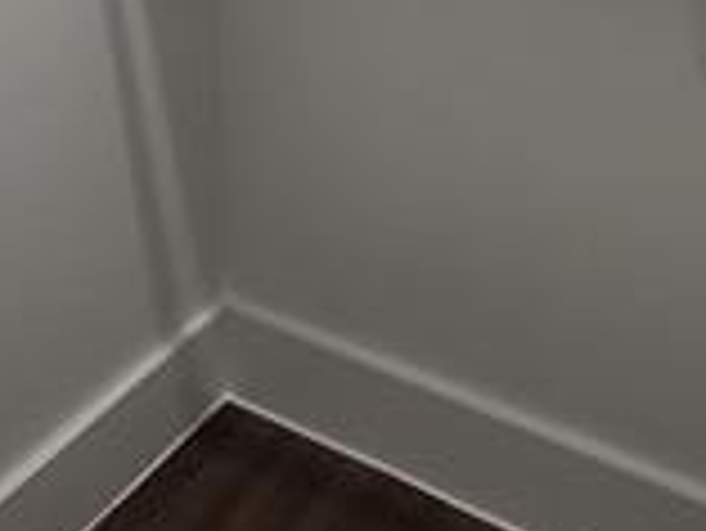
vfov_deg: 19.6
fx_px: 1082
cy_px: -450
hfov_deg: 36.1
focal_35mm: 53
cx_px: 346
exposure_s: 1/60
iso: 160
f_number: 2.2
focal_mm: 2.2
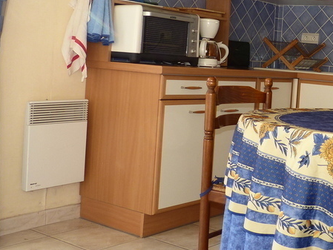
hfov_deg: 32.0
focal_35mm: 57
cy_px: 82
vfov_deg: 25.5
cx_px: 306
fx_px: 548
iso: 100
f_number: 2.8
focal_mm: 4.5
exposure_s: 1/60
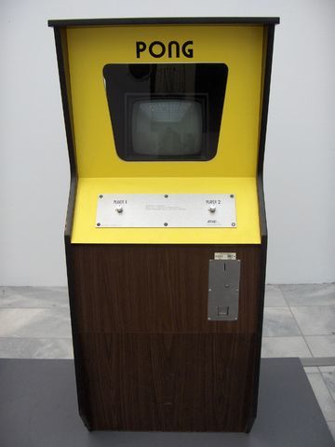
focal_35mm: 39
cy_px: 224
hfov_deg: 36.8
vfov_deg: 47.9
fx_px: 503
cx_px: 168
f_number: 2.8
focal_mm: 8
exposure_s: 1/65.1
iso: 200
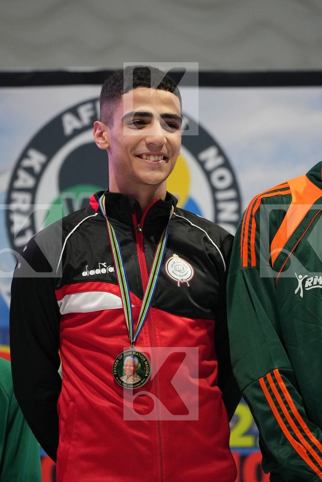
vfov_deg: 6.9
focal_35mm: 300
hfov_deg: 4.6
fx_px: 4025
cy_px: 241
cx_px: 161
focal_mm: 200
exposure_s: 1/250
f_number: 2.8
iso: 3200
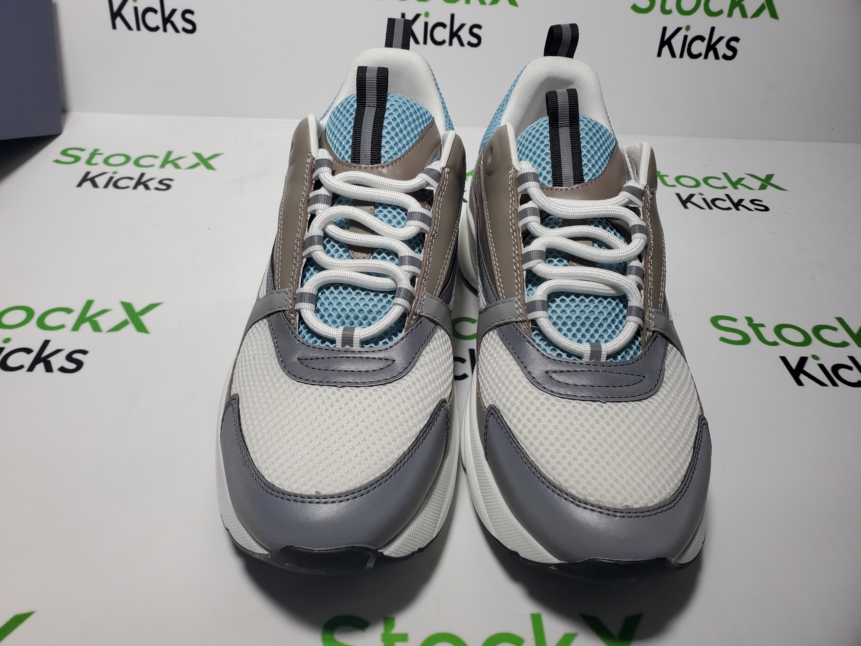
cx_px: 430
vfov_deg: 53.1
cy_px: 323
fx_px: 647
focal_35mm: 26
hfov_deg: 67.3
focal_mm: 4.3
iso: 50
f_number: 2.4
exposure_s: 1/257
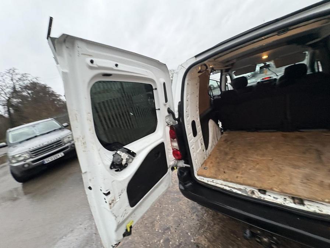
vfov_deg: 85.7
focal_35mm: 14
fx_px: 133
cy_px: 124
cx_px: 165
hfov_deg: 102.1
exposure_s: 1/60
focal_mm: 2.22
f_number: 2.2
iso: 400
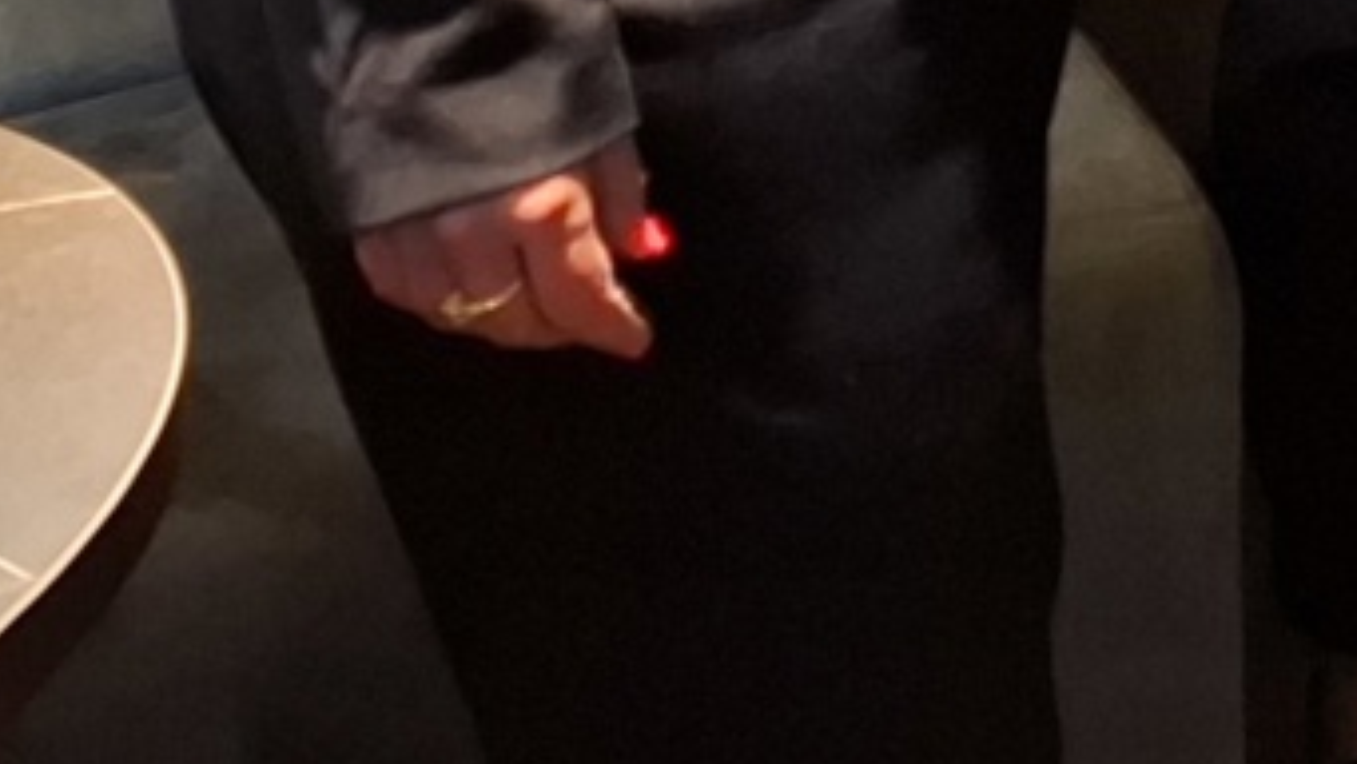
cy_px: -1783
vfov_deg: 7.3
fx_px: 5075
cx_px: 3502
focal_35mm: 141
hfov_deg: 11.7
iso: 400
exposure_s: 1/33
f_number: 1.8
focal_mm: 5.54
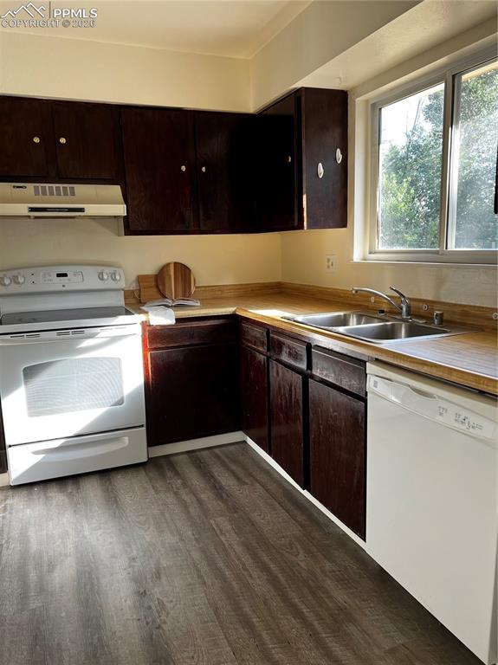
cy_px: 332
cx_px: 249
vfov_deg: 67.3
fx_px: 499
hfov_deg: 53.0
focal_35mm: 26
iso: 64
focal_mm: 5.7
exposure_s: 1/121
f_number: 1.5
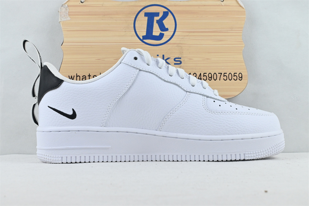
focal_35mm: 46
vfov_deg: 29.4
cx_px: 154
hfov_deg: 43.0
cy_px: 103
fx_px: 393
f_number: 10
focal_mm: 30.5
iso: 1000
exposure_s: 1/160
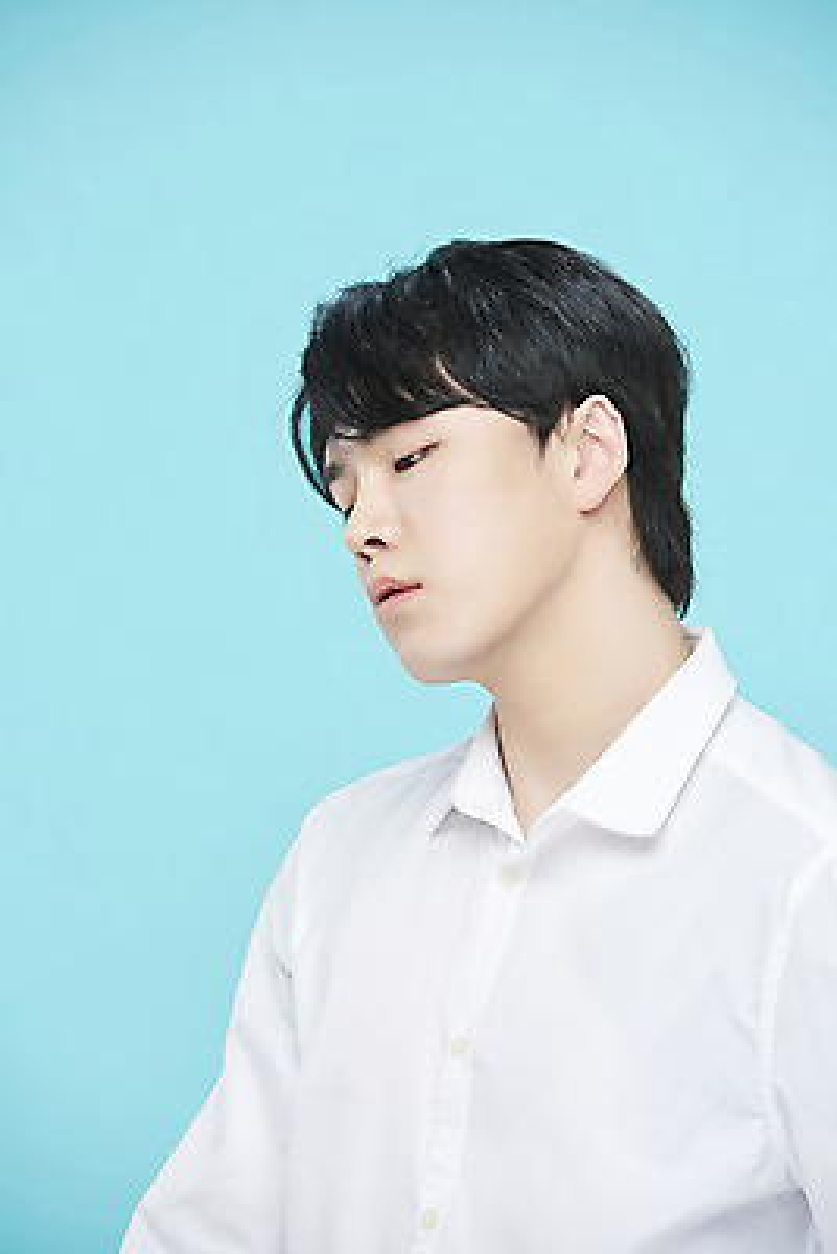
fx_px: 6968
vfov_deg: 10.3
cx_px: 418
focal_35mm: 200
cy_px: 627
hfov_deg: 6.9
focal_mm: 200
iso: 64
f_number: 7.1
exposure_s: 1/125
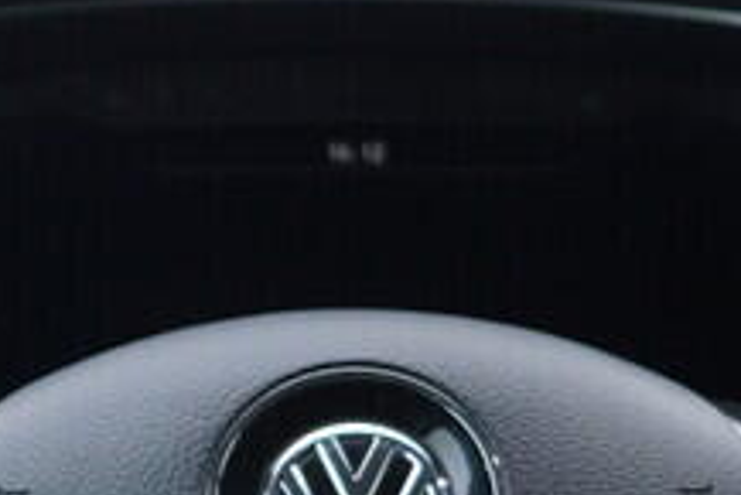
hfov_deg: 12.1
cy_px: 490
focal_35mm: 170
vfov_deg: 8.1
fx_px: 3501
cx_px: 417
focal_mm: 24
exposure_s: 1/50
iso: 125
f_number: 3.2
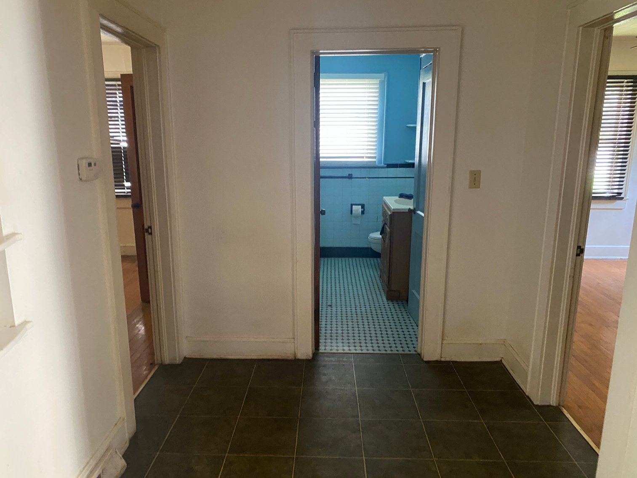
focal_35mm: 26
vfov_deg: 53.1
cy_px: 239
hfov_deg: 67.3
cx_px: 318
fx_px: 478
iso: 640
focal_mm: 4.25
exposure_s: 1/34
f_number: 1.8
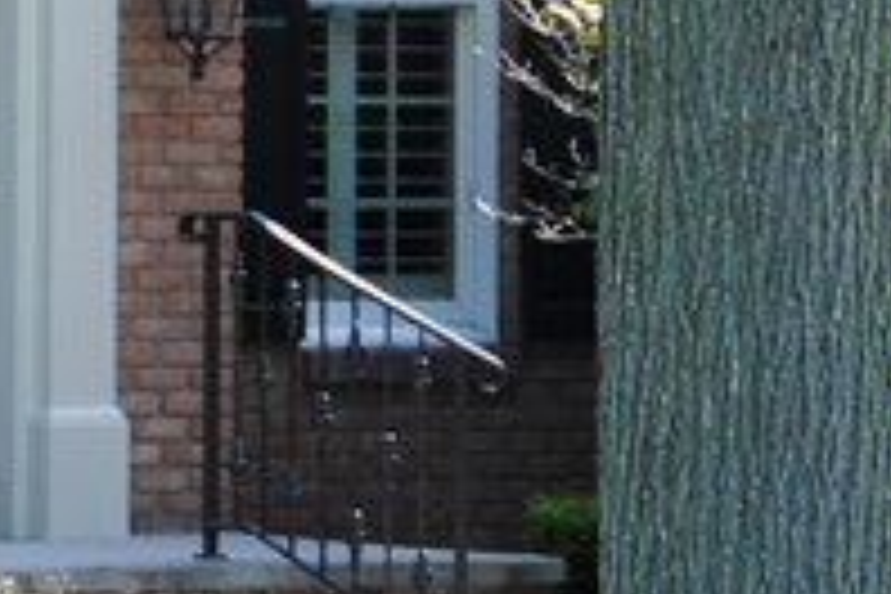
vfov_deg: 2.4
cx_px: -209
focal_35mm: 575
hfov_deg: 3.6
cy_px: -252
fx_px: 14230
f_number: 5
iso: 200
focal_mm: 70
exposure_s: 1/250
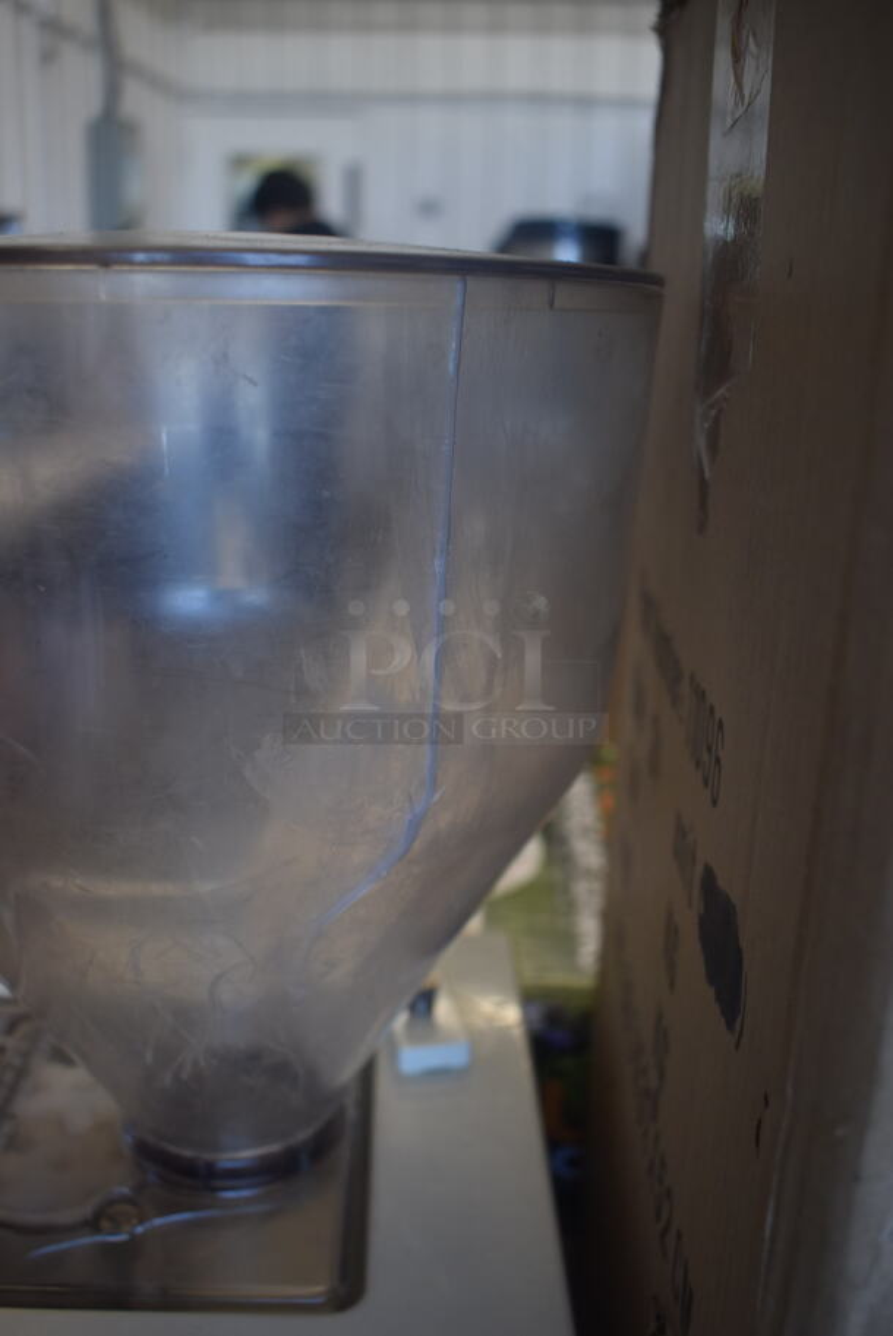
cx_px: 446
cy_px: 668
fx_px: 1226
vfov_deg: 57.2
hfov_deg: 40.0
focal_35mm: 33
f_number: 3.8
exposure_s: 1/250
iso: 720
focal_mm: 22
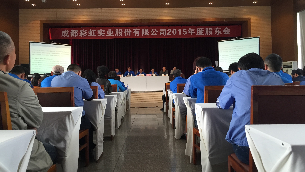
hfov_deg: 61.0
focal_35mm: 32
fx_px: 259
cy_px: 74
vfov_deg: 36.6
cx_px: 154
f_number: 2.2
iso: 64
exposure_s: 1/33
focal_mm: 4.15
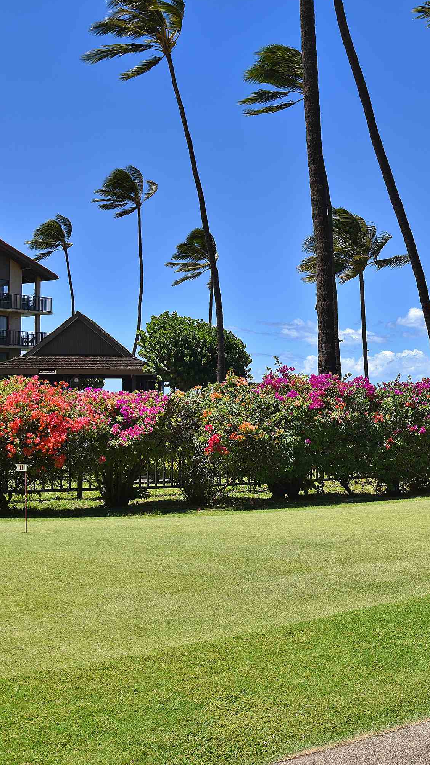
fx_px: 912
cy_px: 374
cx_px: 354
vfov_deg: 45.5
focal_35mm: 45
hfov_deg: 26.0
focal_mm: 28
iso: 50
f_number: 8
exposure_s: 1/200
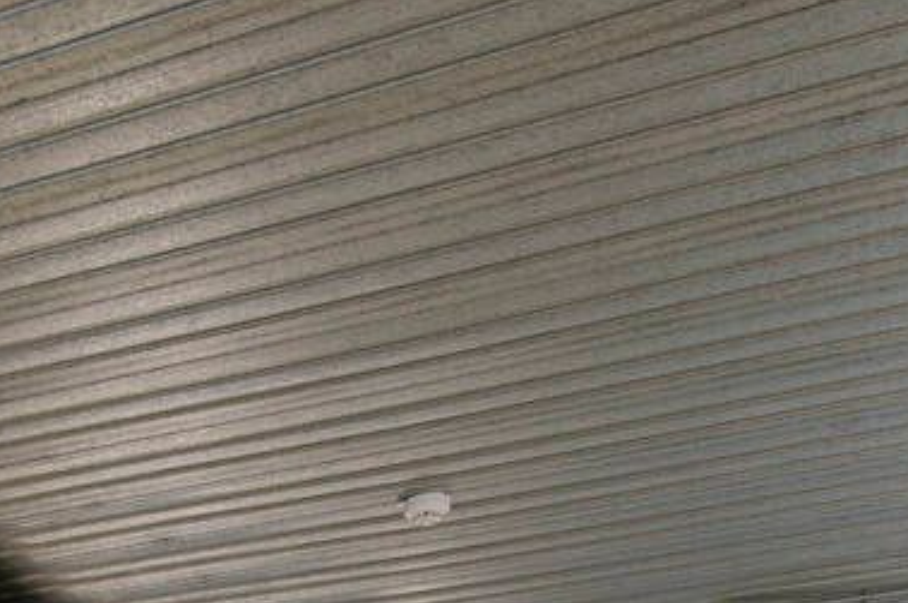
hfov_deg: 25.3
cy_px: 1195
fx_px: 1814
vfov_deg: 15.3
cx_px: -178
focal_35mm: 72
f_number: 7.1
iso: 500
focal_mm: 17
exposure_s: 1/1.67
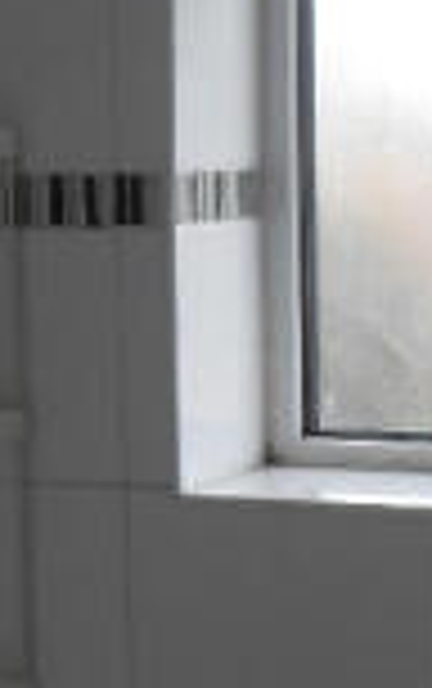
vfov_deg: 14.7
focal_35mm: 141
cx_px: 542
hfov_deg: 9.2
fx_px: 2649
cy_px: 596
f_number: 2.8
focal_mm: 6.3
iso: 100
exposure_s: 1/90
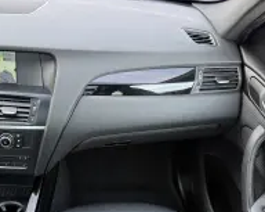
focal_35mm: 44
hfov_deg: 41.5
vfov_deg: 33.2
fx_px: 345
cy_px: 165
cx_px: 88
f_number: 1.78
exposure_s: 1/90
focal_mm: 6.76
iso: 125
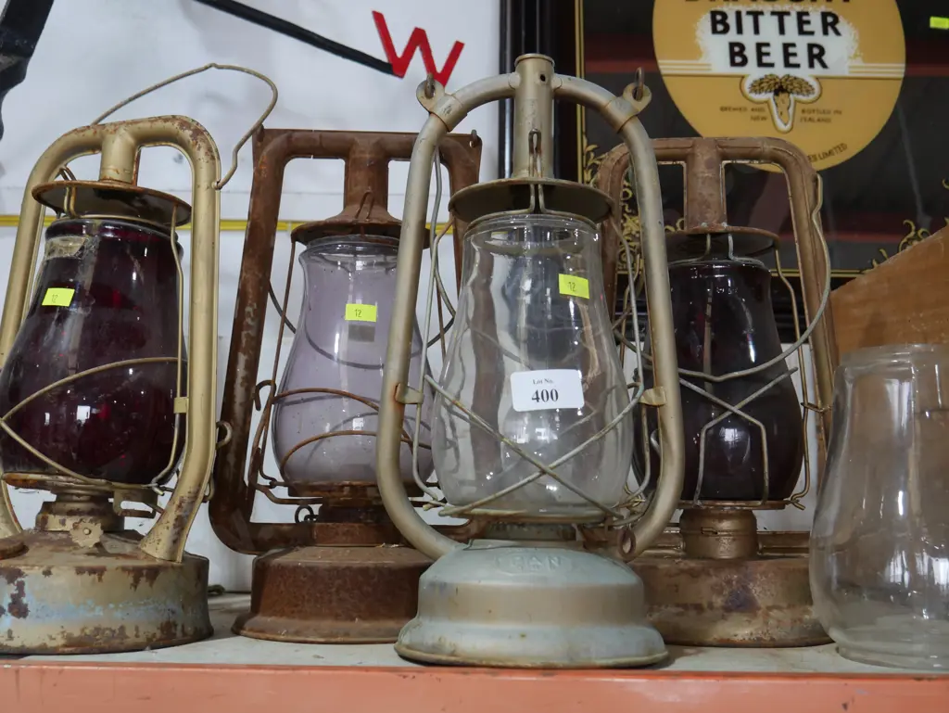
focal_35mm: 36
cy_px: 356
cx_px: 474
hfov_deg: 51.3
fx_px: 987
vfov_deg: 39.7
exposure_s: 1/60
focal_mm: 18
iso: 640
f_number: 4
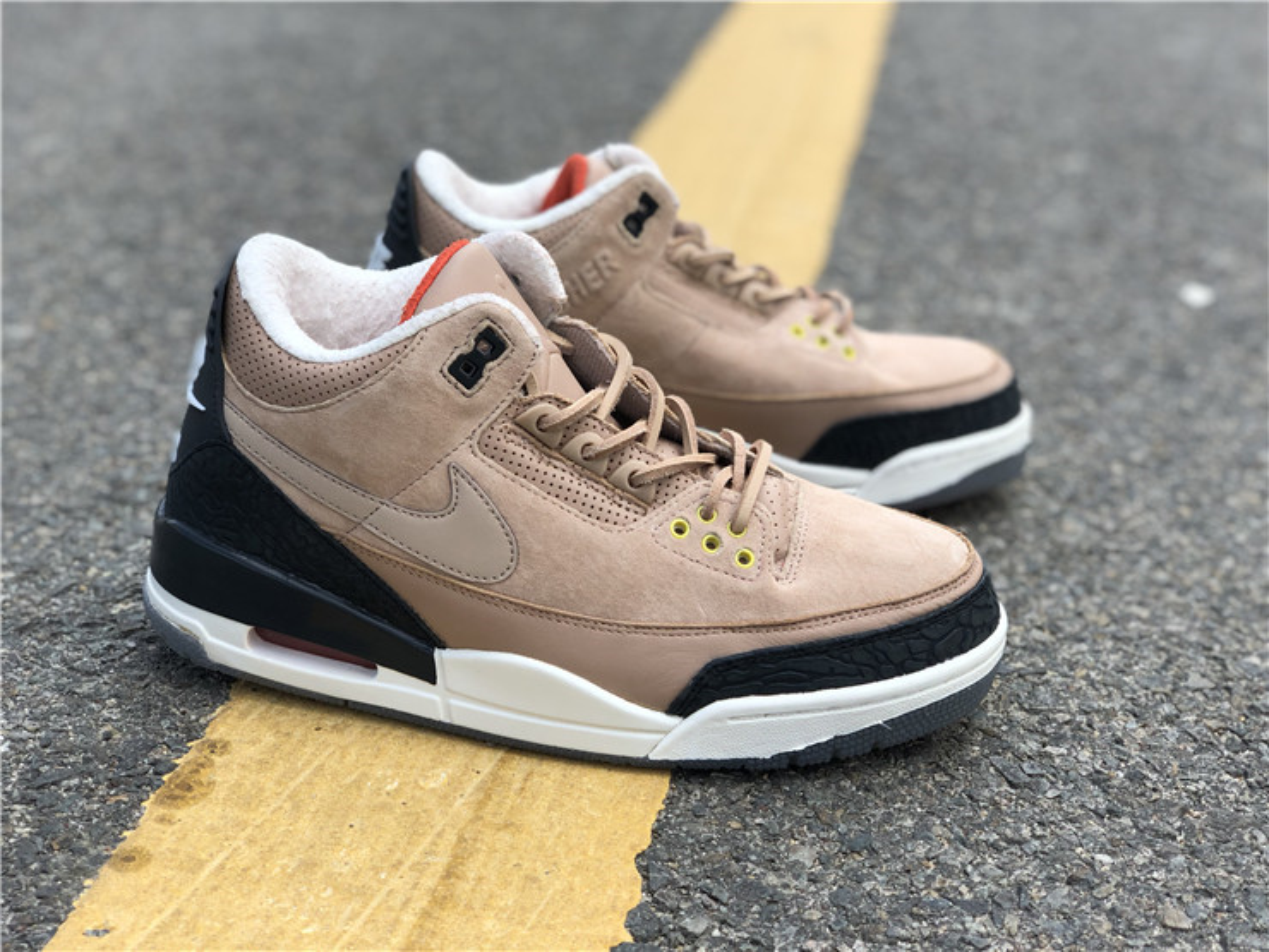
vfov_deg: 28.0
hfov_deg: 36.8
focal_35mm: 52
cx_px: 634
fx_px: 1906
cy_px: 476
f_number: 2.4
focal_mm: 6
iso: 16
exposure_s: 1/615
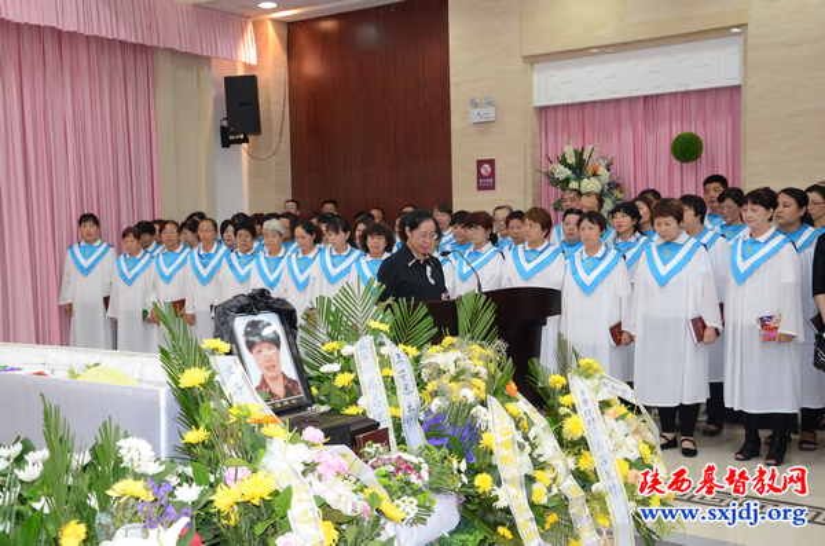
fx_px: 960
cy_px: 273
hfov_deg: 46.5
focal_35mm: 42
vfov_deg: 31.7
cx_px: 412
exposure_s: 1/60
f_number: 5.6
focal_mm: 28
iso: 2000
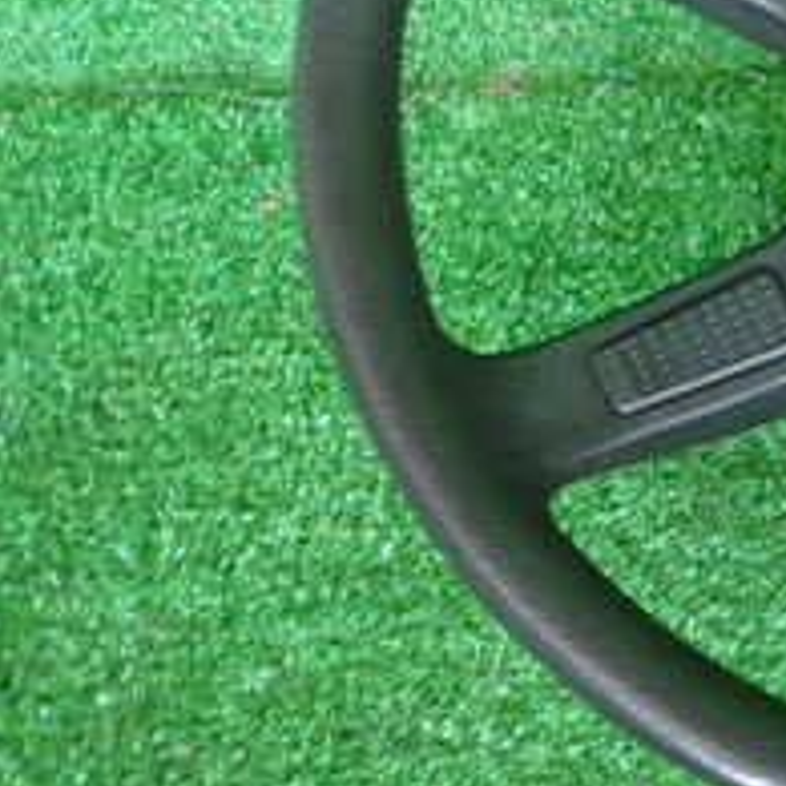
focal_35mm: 68
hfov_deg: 21.1
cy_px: 101
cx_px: 1201
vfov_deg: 24.7
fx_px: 1747
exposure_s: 1/30
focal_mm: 4.5
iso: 200
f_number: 2
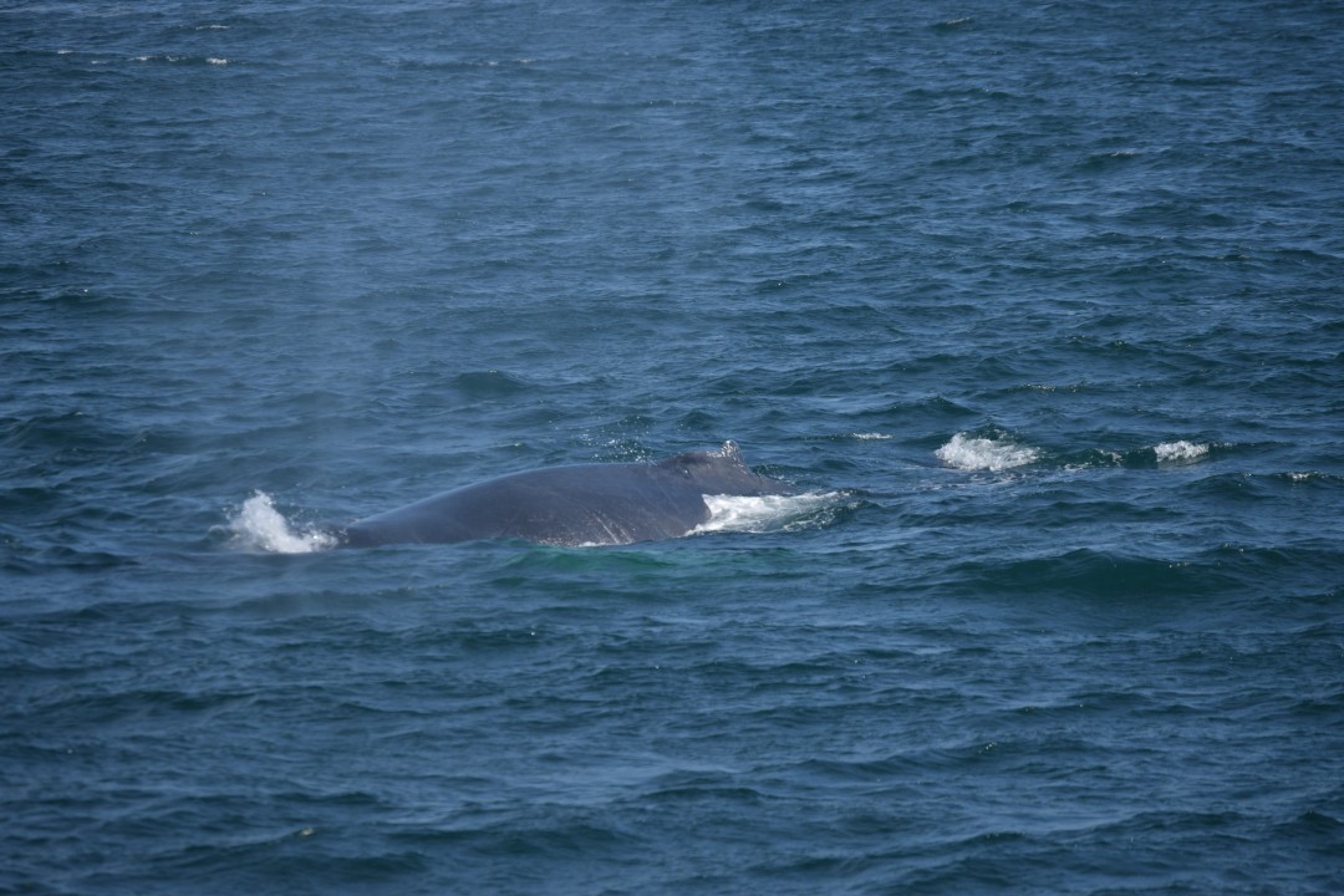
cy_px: 448
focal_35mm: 262
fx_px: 9799
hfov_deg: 7.8
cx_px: 672
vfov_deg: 5.2
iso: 200
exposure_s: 1/1600
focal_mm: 175
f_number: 5.6
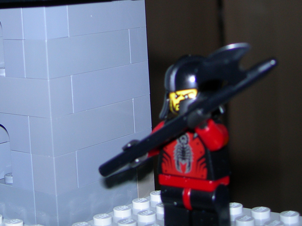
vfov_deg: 17.5
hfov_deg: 23.2
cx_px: 61
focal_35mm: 83
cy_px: 12
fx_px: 724
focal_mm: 7.8
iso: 50
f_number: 2.8
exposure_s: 1/60.1
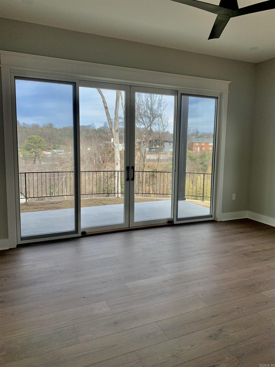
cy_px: 184
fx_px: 275
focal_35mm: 26
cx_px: 138
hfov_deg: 53.1
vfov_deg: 67.3
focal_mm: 4.25
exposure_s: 1/388
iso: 25
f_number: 1.8
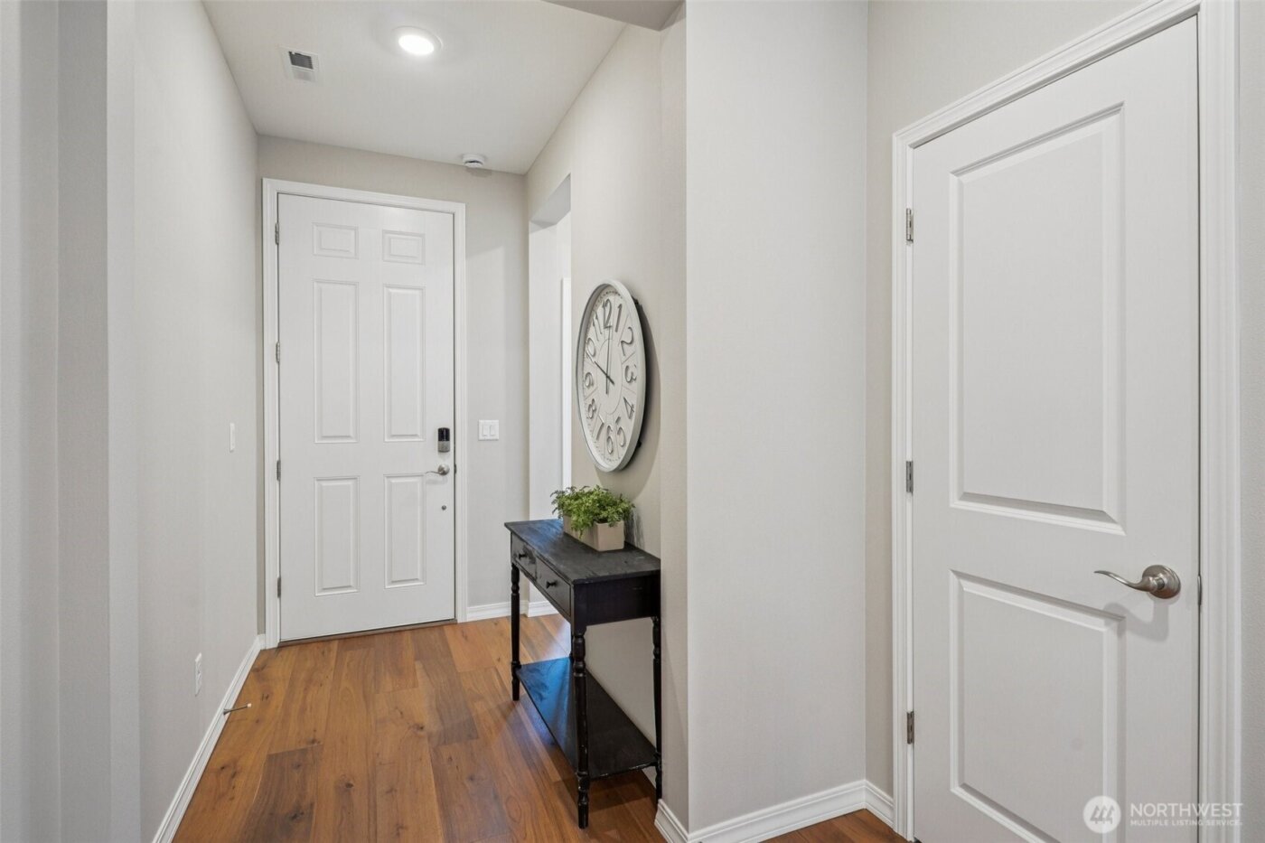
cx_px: 632
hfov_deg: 93.3
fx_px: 597
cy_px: 422
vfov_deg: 70.4
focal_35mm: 17
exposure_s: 1/10
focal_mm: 17
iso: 400
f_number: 8
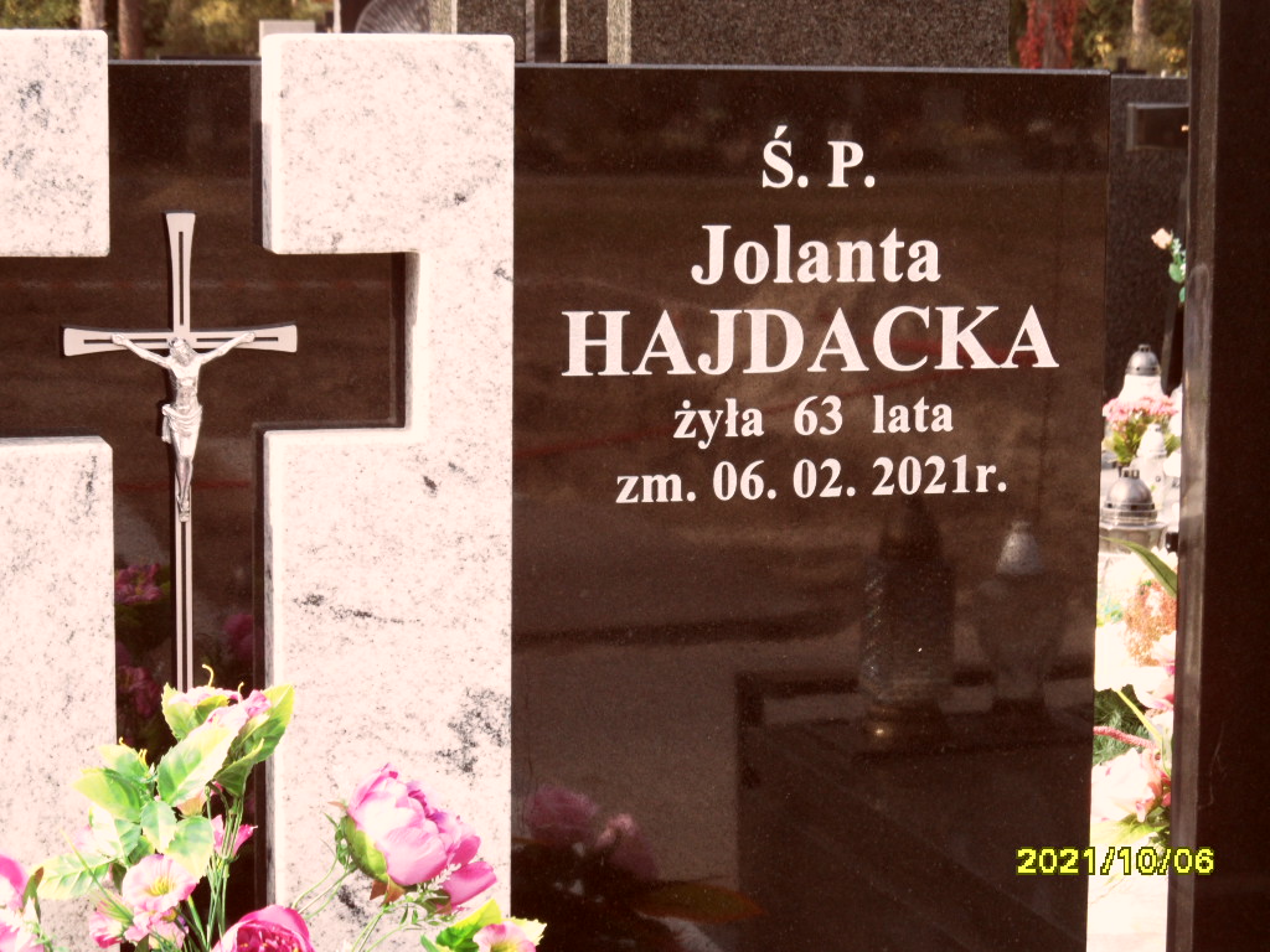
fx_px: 2935
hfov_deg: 24.4
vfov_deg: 18.4
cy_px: 476
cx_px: 635
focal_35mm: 80
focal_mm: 13.2
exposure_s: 1/125
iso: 100
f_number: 4.2
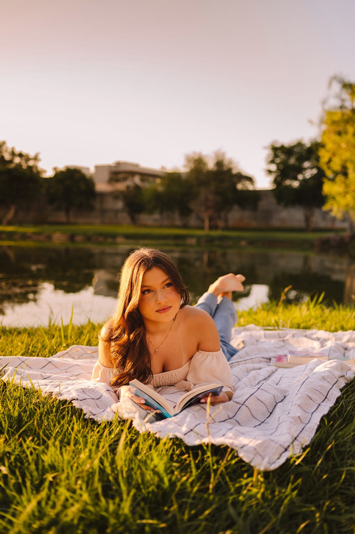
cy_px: 267
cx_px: 178
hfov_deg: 37.8
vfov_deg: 54.5
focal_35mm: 35
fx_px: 518
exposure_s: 1/1250
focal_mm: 35
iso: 400
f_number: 2.2
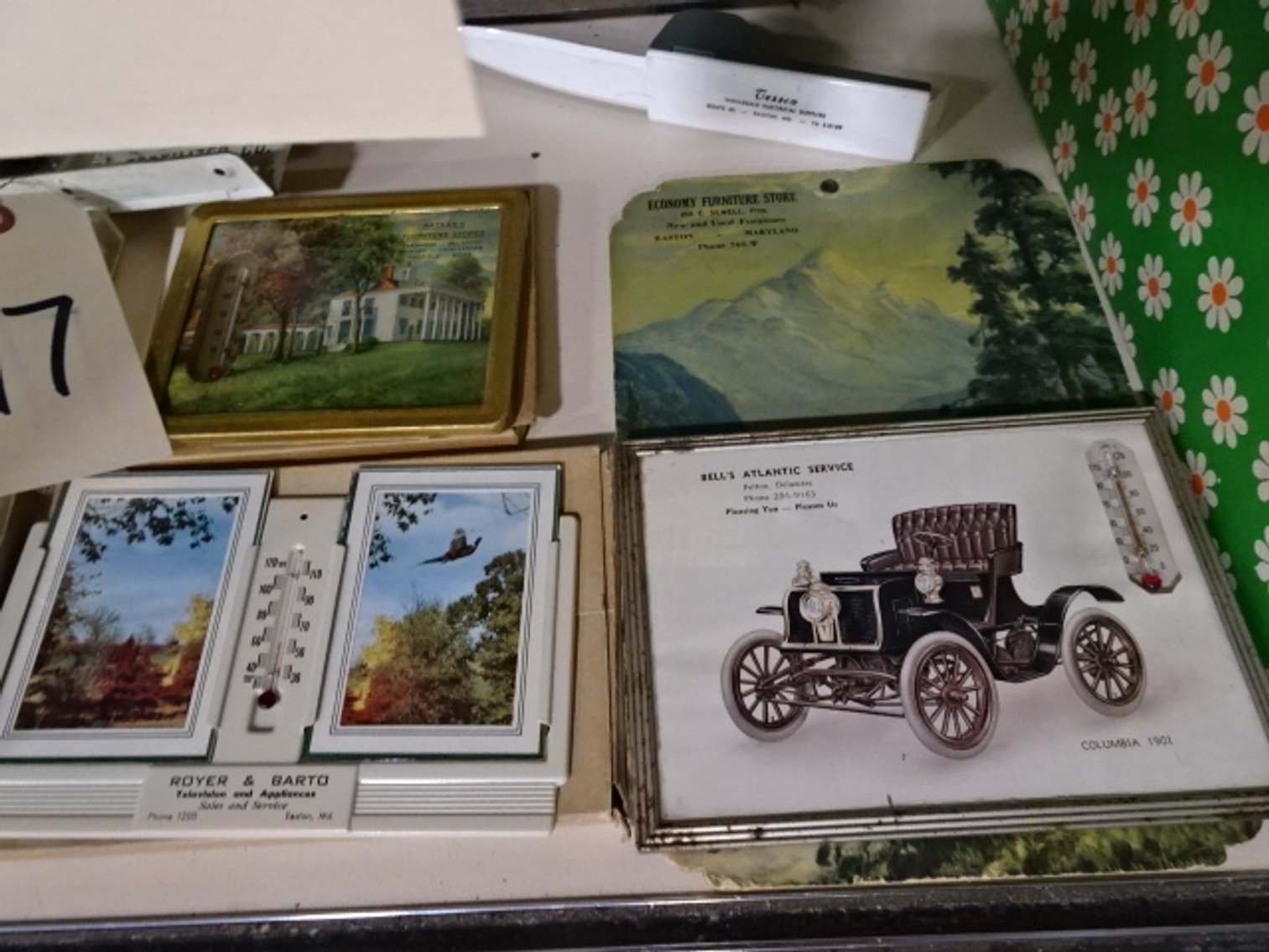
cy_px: 476
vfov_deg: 56.8
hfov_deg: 71.6
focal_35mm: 24
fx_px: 880
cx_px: 634
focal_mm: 4.1
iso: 640
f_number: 3.5
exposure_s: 1/30
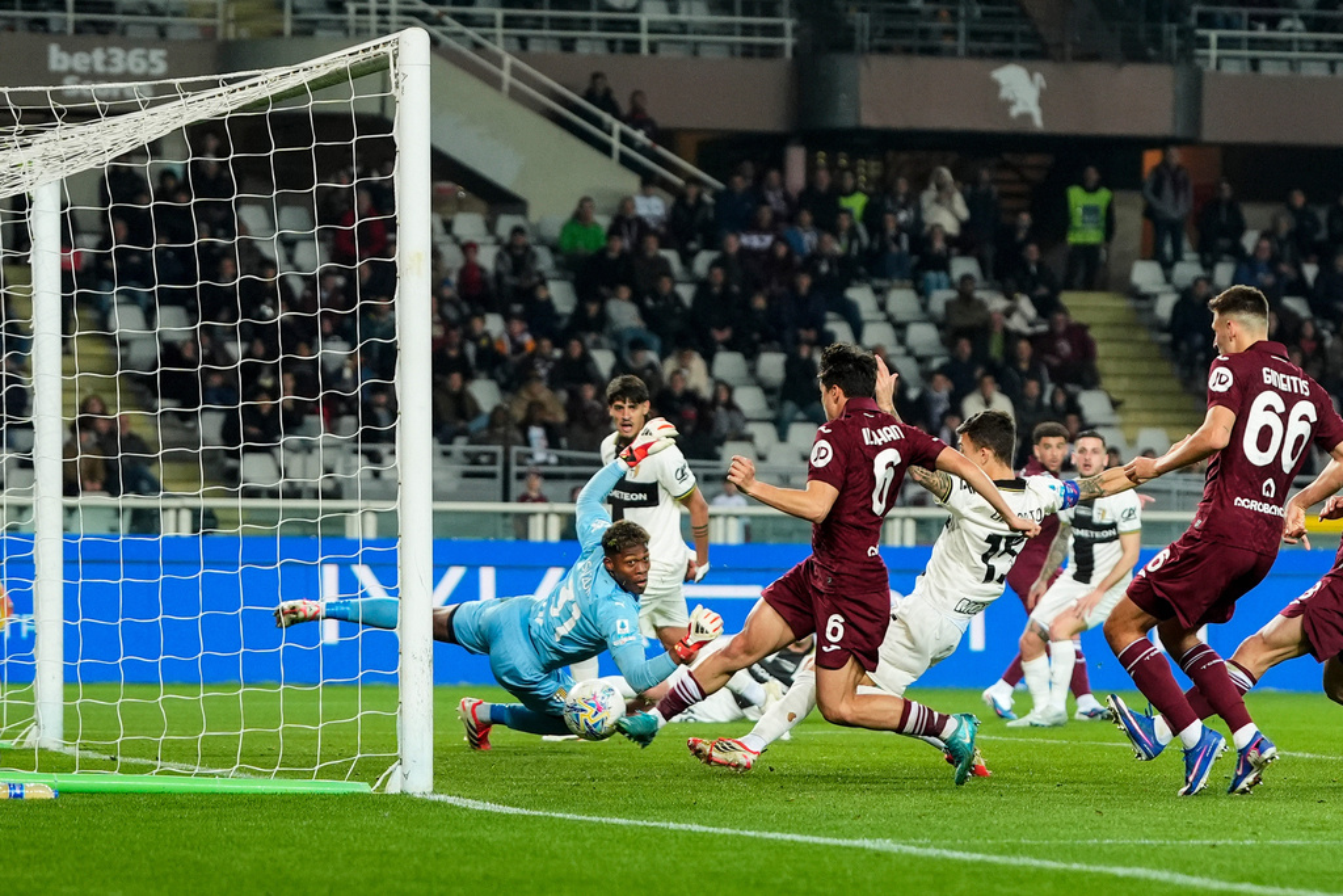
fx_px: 4290
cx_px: 672
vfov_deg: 11.9
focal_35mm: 115
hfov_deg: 17.8
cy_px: 448
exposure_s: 1/1250
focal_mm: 115
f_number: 2.8
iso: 2000
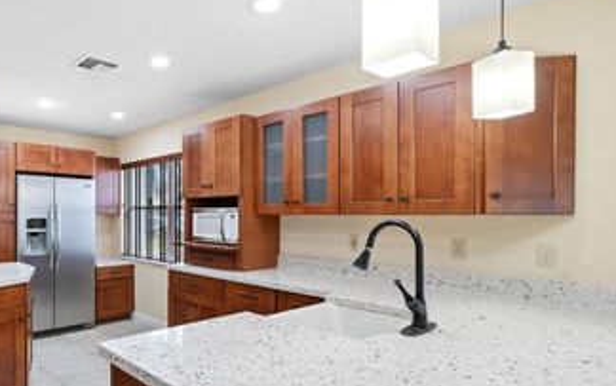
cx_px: 156
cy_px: 231
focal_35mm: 22
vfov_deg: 54.8
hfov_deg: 74.1
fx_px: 370
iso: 4000
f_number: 7.1
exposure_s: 1/125
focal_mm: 14
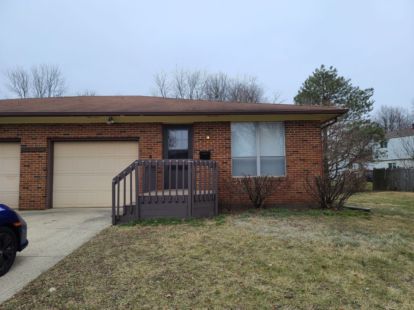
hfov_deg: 69.4
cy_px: 155
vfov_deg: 54.9
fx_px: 299
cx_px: 207
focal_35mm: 25
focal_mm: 7
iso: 16
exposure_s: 1/213
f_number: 1.8
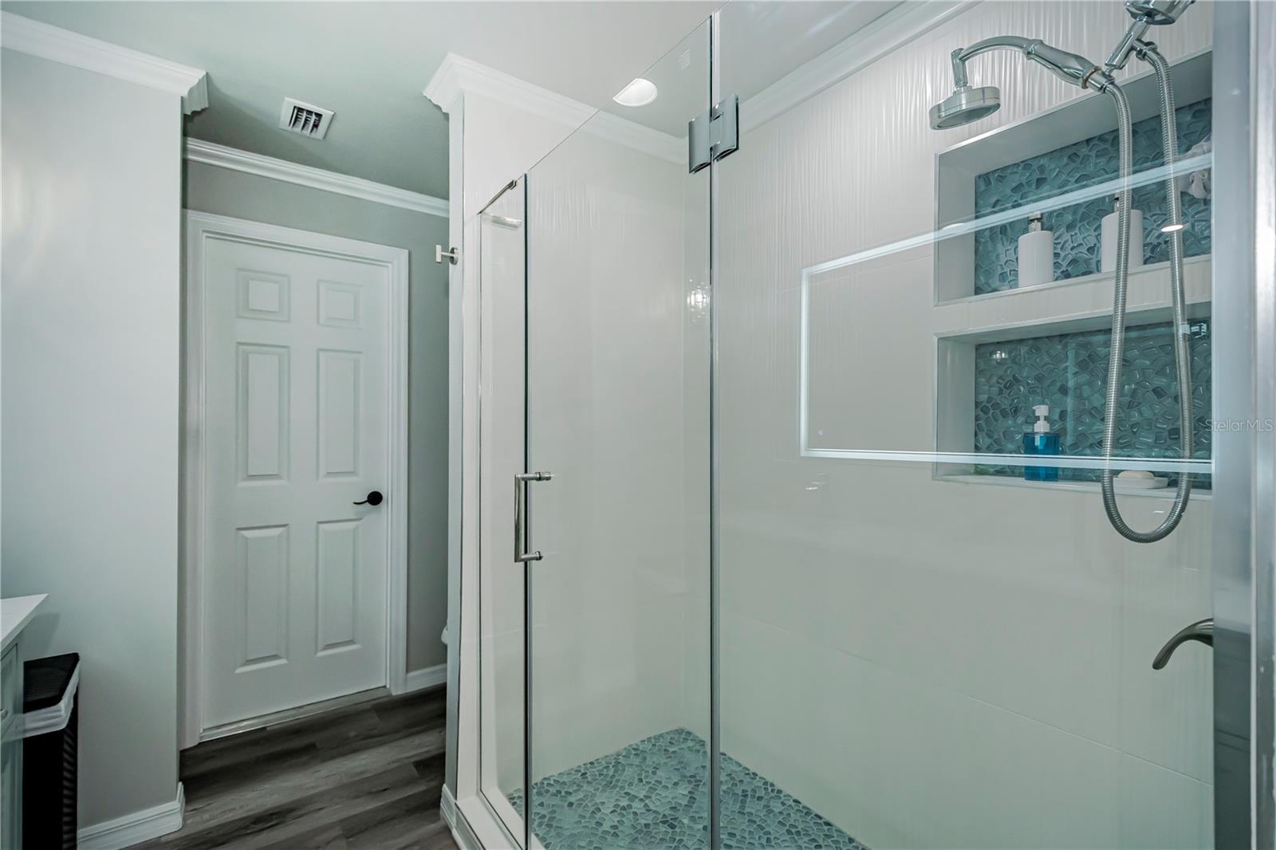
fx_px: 532
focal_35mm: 15
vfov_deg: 77.3
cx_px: 638
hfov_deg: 100.4
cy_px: 425
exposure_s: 1/160
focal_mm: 10
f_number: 4.5
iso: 800
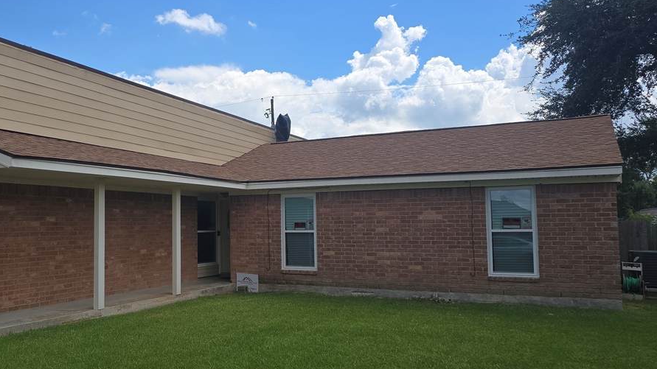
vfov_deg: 32.8
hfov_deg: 54.0
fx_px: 627
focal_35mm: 36
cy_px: 203
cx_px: 209
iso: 12
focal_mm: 6.3
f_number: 1.7
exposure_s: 1/965
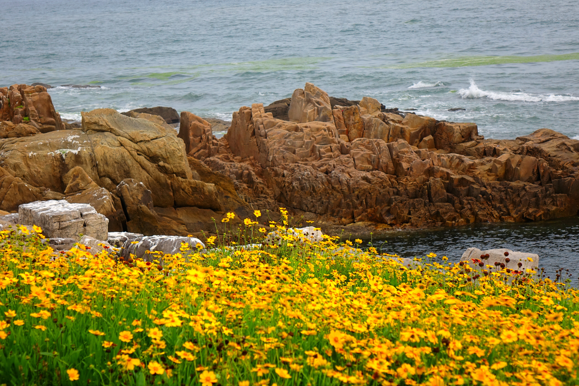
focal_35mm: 96
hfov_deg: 21.2
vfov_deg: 14.3
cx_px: 290
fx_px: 1544
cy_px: 193
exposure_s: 1/250
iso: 100
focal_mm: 35.3
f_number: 4
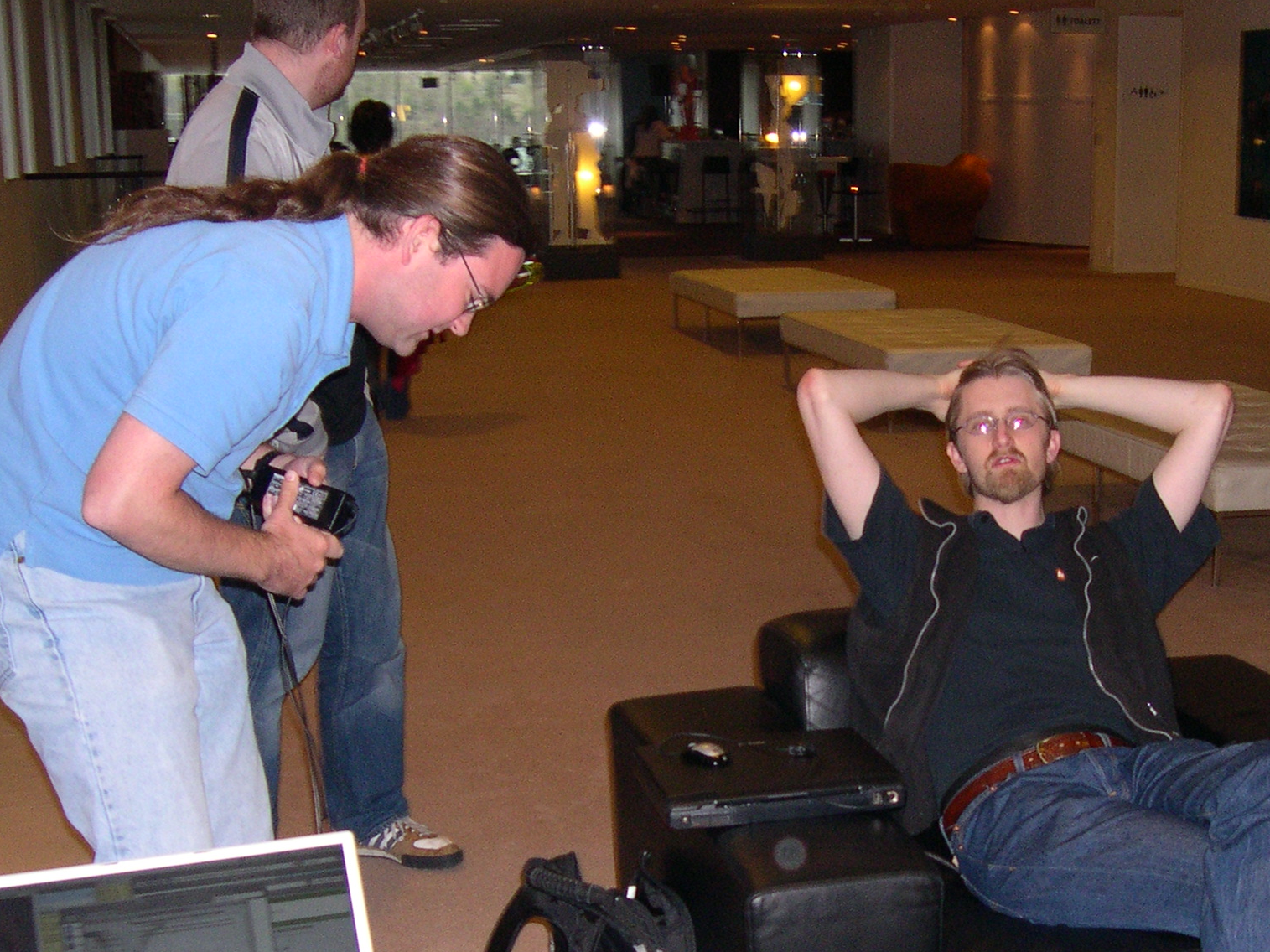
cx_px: 827
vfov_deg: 25.4
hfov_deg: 33.5
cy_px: 689
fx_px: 2091
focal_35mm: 57
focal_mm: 8
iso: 342
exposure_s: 1/60
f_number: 2.8
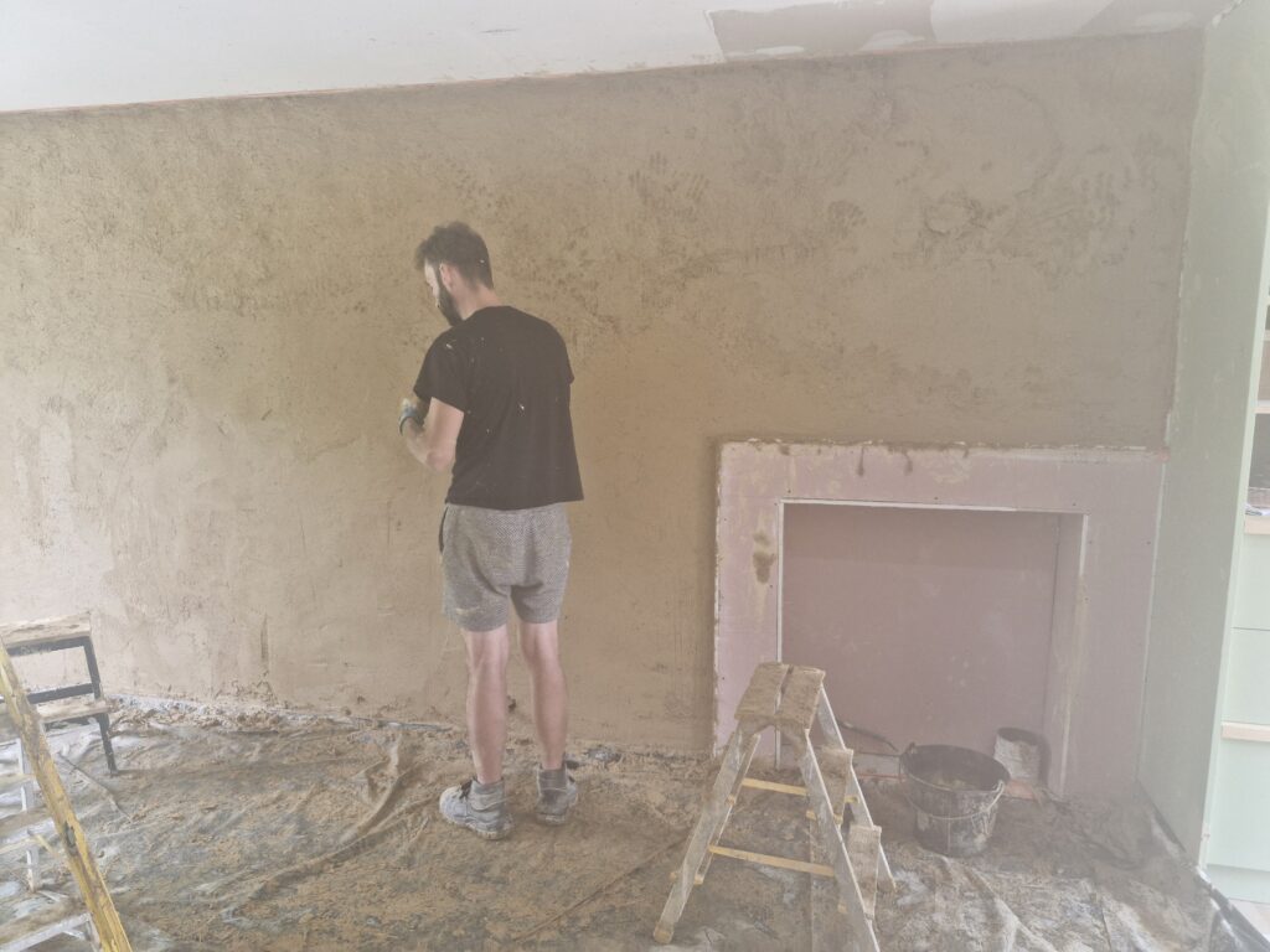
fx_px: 844
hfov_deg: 73.9
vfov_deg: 58.9
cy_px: 476
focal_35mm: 23
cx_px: 635
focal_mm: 5.54
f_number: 1.8
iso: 200
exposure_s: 1/100
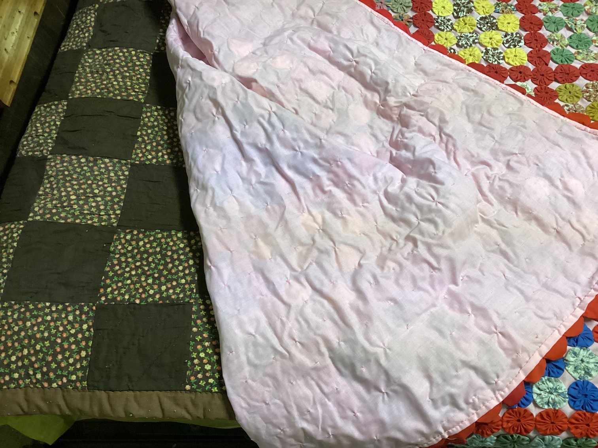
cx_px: 299
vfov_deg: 45.4
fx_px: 536
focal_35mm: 31
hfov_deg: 58.3
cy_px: 224
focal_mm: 3.3
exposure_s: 1/50
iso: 250
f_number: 2.4
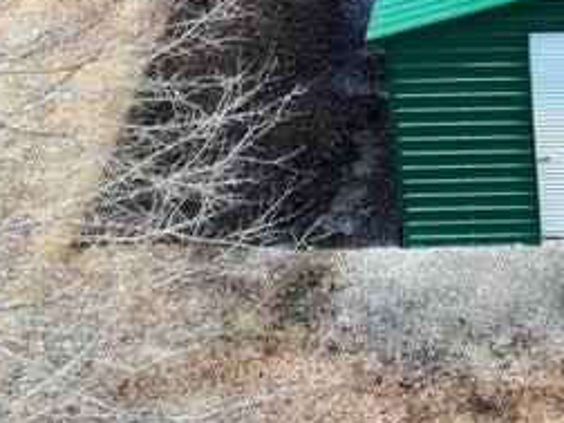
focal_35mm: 130
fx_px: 2118
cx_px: 787
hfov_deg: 14.4
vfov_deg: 11.0
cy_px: -177
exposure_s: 1/500
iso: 100
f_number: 2.8
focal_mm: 12.29
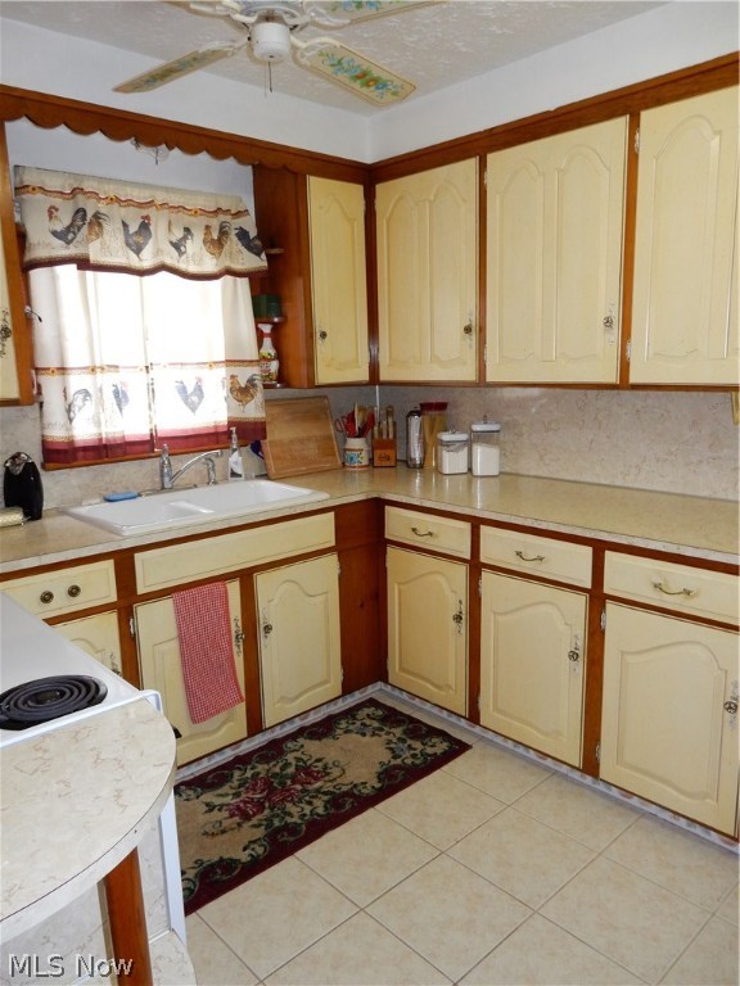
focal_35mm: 25
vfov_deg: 69.4
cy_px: 493
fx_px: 713
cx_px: 370
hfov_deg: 54.9
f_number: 3.7
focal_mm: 4.5
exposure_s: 1/30
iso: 200
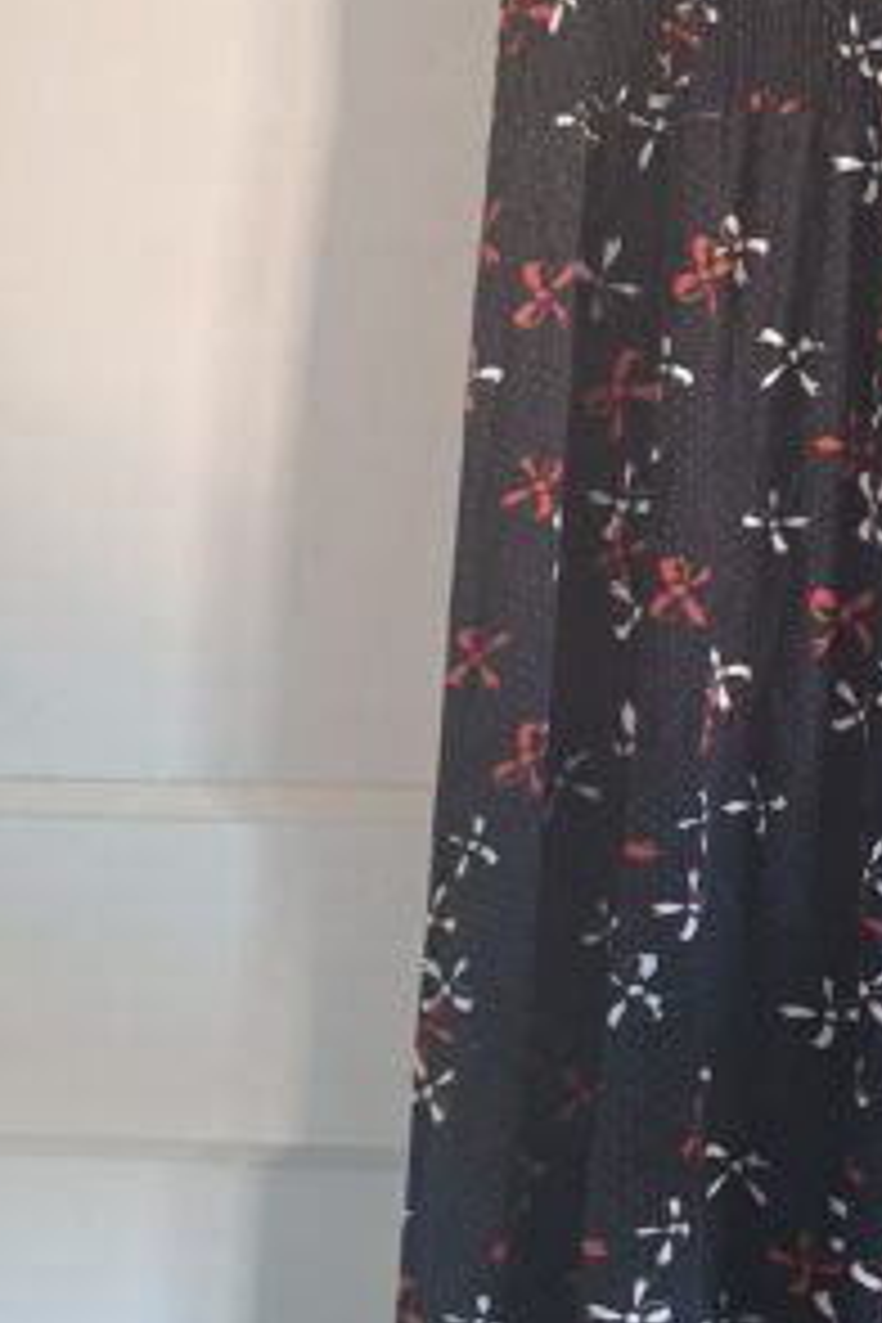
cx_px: 770
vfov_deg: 30.2
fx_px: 2389
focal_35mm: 65
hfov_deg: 20.6
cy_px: 256
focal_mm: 5.54
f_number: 1.8
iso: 400
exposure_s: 1/24
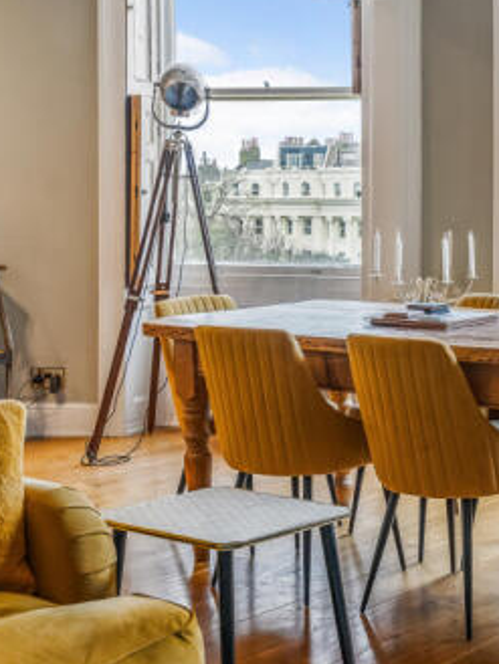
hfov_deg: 22.0
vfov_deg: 29.7
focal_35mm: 65
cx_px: 456
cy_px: 237
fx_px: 1249
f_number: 5
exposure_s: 1/10
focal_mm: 34
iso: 500
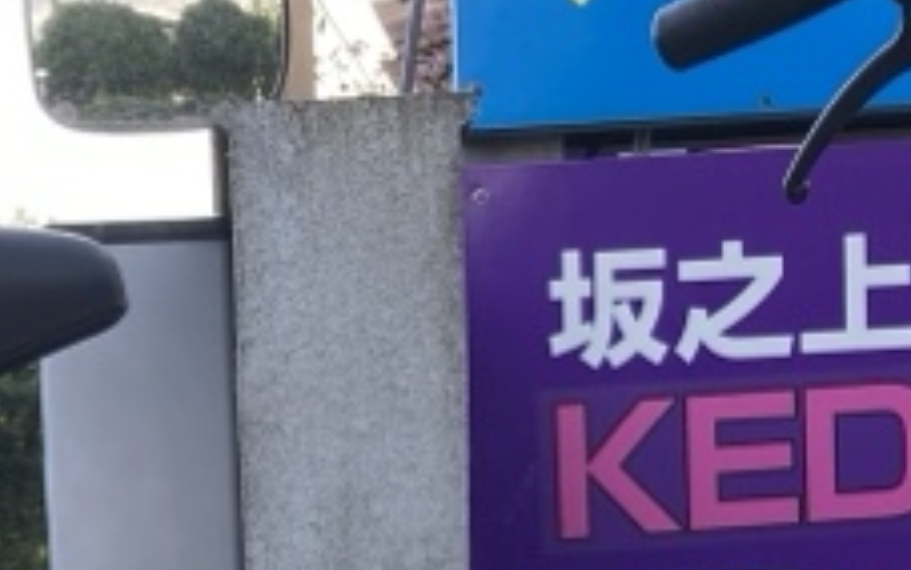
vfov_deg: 9.3
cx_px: 285
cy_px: 1168
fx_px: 3253
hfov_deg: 15.9
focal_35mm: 131
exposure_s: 1/131
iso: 20
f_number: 1.8
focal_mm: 3.99
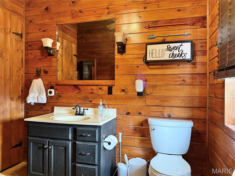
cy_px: 88
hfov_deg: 71.6
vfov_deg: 56.8
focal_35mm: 24
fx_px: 163
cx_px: 118
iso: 500
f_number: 1.78
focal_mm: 6.76
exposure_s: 1/60
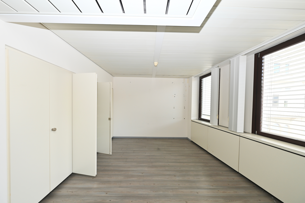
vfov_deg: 81.1
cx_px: 152
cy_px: 102
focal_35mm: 14
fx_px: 119
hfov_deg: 104.3
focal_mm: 14
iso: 200
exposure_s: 1/100
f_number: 5
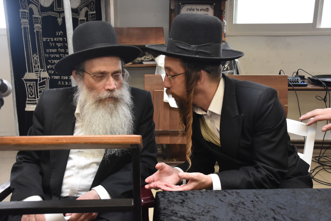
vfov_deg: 36.9
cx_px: 166
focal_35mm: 36
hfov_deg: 53.1
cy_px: 110
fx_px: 331
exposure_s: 1/160
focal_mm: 24
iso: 1600
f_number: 5.6
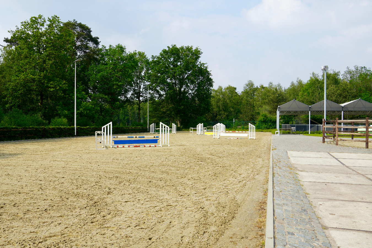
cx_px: 186
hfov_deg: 61.9
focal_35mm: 30
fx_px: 310
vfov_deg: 43.6
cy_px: 124
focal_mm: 20
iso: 100
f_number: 9
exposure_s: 1/160
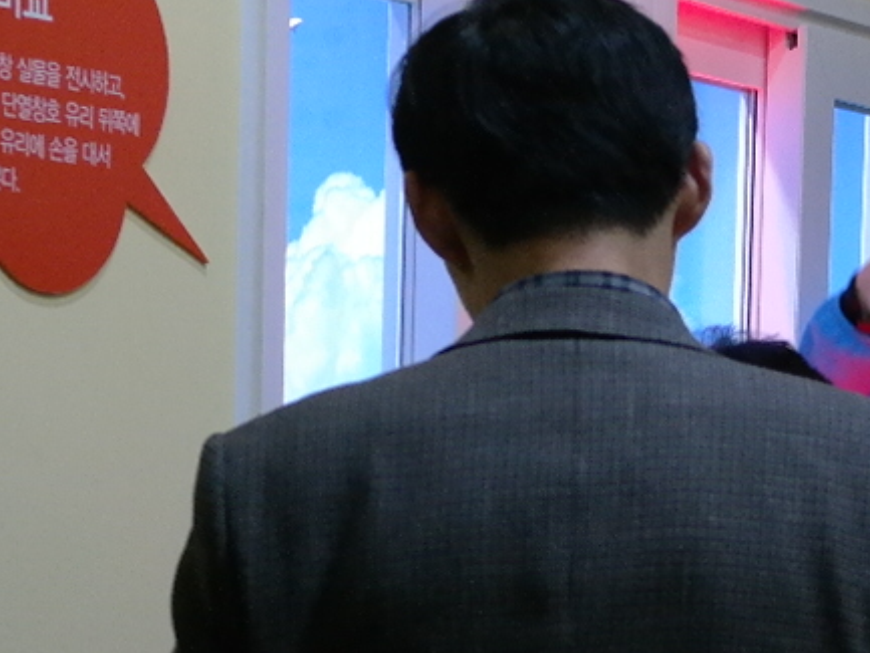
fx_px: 3469
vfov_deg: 10.5
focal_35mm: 138
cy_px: 912
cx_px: 1045
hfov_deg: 13.9
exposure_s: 1/50
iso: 1600
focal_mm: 24
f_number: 4
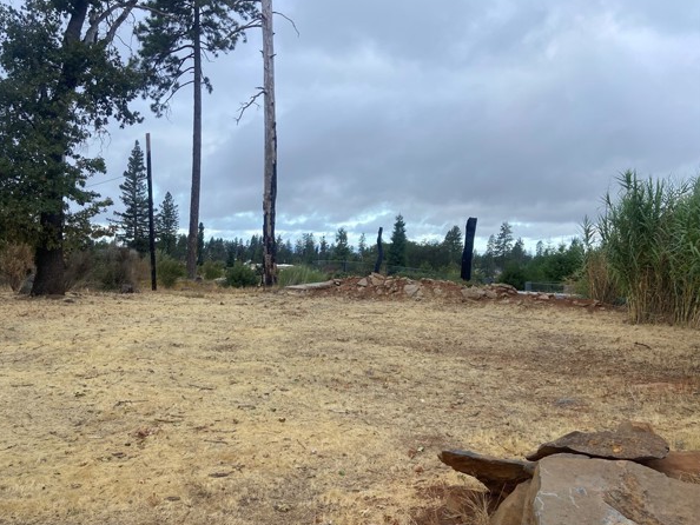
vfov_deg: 49.8
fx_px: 566
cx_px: 330
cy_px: 271
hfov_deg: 63.4
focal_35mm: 28
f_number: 1.8
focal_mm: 4.25
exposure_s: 1/762
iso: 32
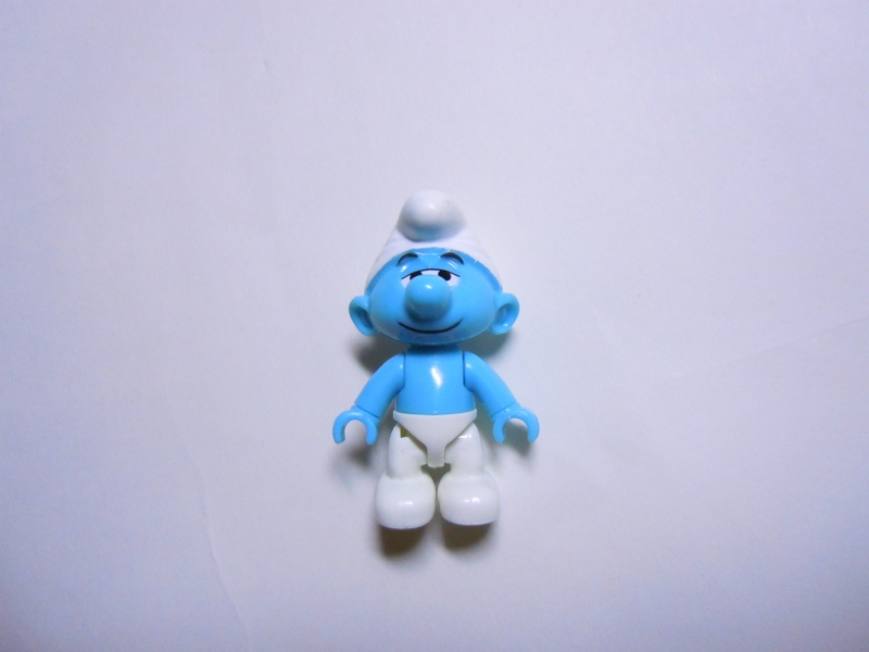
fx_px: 753
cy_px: 326
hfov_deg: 60.0
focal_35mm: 30
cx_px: 434
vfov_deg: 46.8
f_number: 3.5
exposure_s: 1/250
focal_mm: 5.4
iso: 800
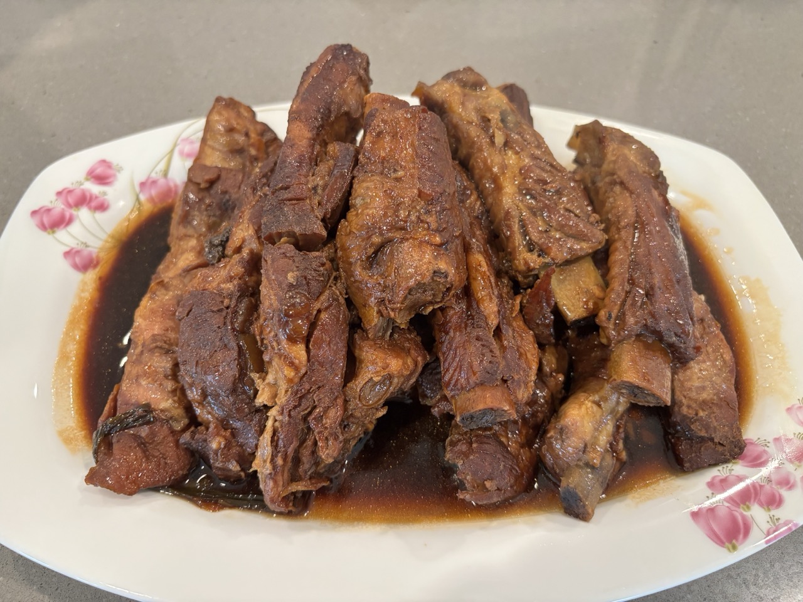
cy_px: 301
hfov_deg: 67.3
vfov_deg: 53.1
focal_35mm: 26
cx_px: 402
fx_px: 603
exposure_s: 1/60
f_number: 1.6
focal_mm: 5.96
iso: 320
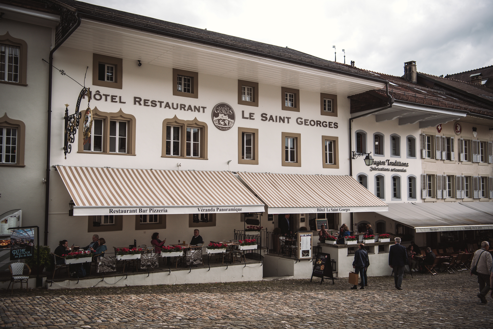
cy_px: 164
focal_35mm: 36
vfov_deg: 36.9
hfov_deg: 53.1
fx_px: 493
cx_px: 246
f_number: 4.5
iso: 200
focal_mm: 36
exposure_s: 1/1250
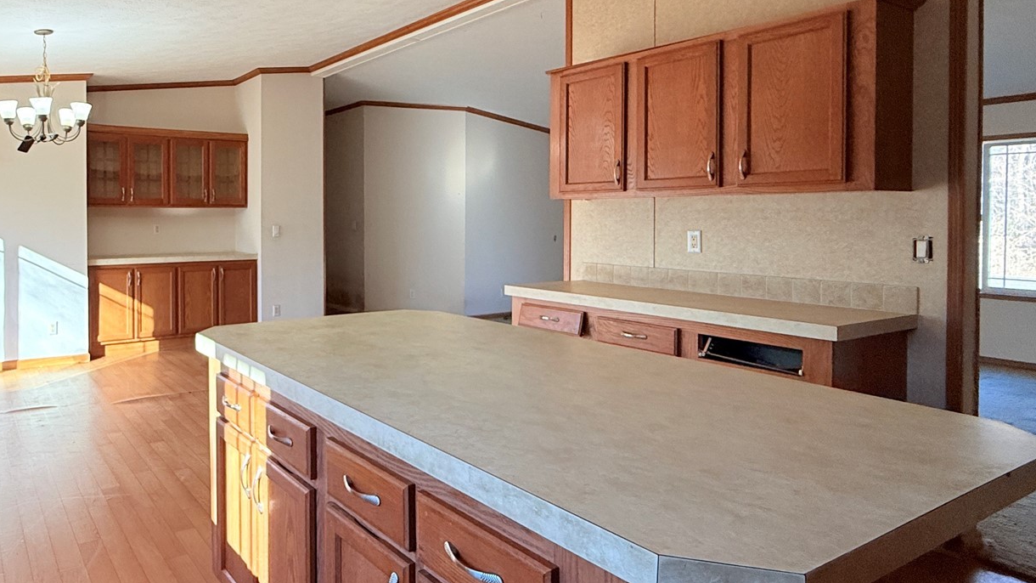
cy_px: 226
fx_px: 659
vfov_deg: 47.3
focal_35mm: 24
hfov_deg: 72.7
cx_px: 301
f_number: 2.2
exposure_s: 1/120
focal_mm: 2.22
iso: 125
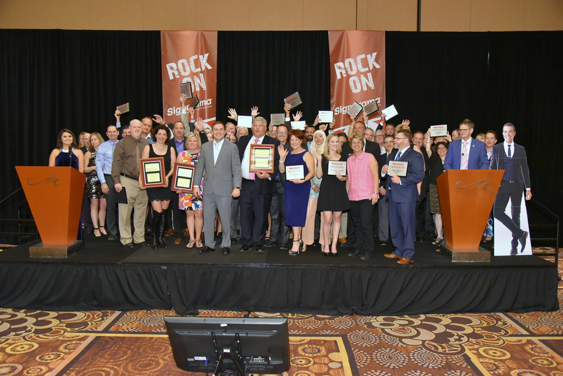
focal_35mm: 30
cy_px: 188
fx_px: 469
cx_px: 282
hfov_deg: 61.9
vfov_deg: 43.6
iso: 3200
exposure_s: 1/125
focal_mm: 30
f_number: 4
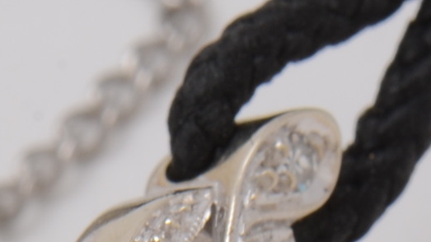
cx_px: -209
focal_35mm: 627
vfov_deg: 1.9
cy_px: 597
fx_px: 7170
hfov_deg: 3.4
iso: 200
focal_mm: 85
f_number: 20
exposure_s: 1/160
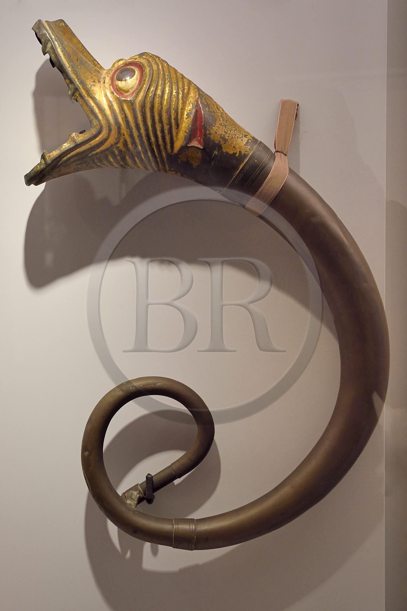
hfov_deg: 35.1
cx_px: 204
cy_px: 306
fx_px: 644
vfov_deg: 50.7
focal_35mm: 38
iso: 800
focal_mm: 38
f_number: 6.3
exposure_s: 1/20
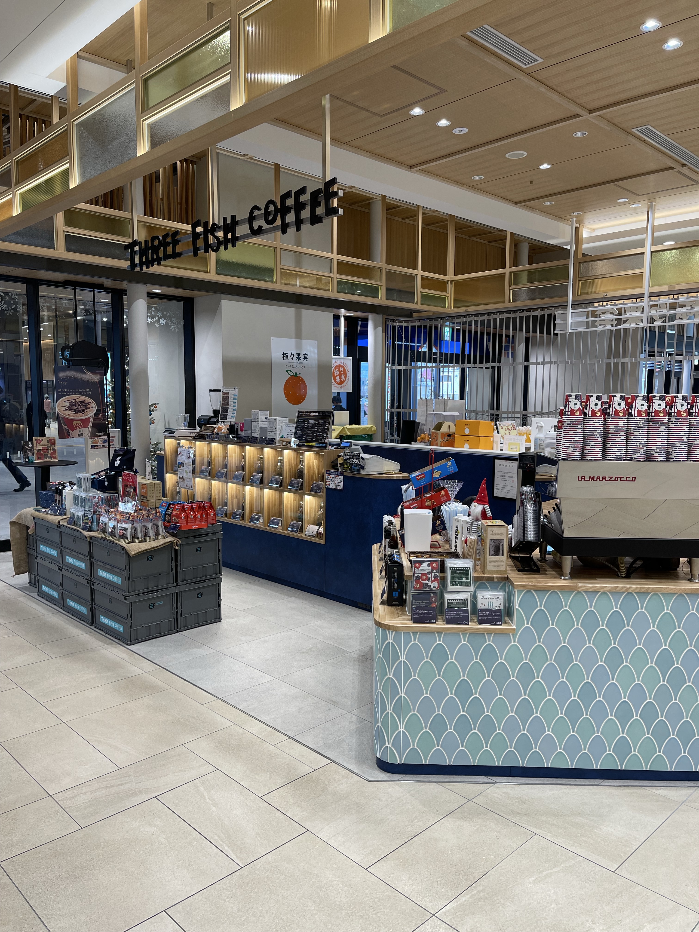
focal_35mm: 26
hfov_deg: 53.1
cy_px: 466
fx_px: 700
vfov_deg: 67.3
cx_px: 350
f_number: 1.6
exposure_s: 1/120
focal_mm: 5.1
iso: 64
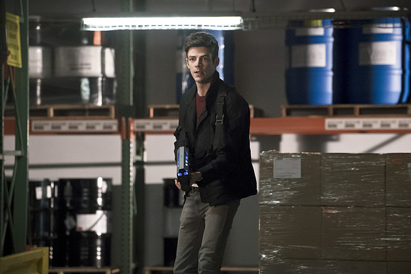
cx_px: 206
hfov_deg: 10.3
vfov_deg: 6.9
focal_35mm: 200
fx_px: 2283
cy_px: 137
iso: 12800
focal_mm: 200
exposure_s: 1/250
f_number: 5
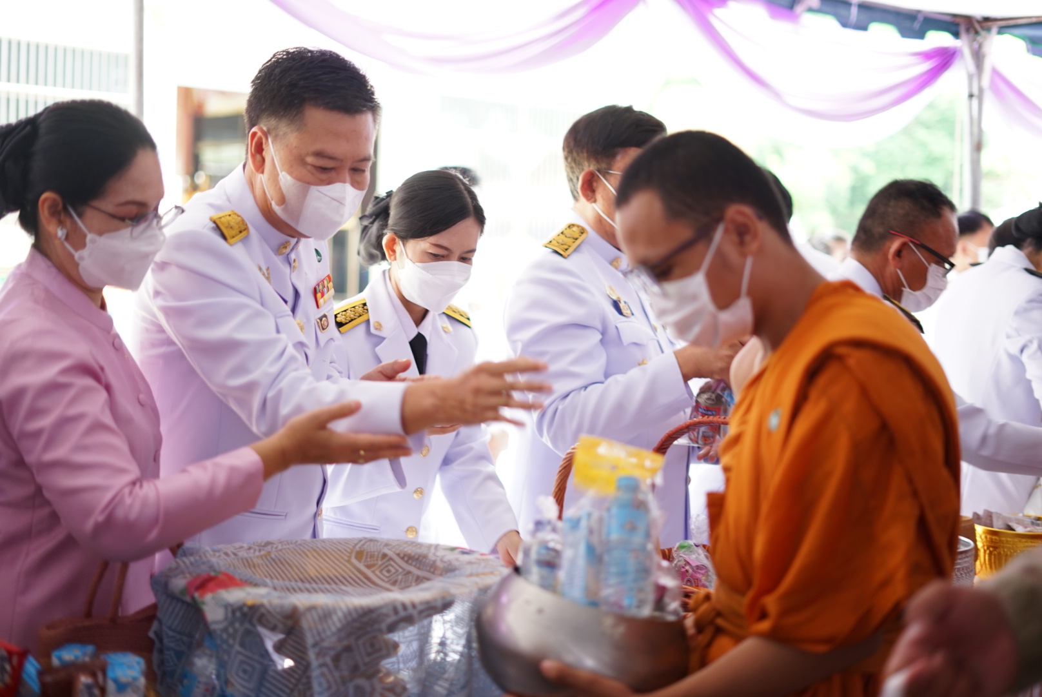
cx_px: 521
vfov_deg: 27.0
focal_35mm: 50
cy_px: 348
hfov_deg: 39.6
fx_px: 1448
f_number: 1.8
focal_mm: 50
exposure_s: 1/60
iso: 400
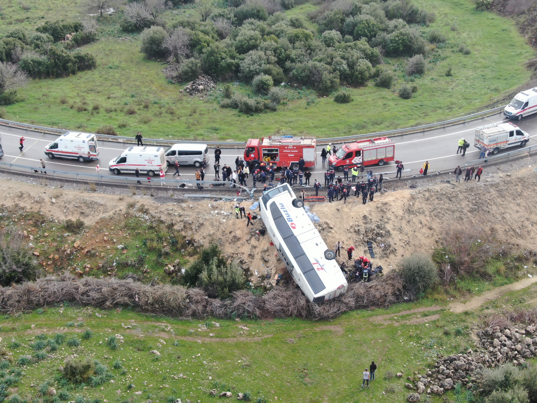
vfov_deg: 30.3
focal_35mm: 48
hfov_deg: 39.7
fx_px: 745
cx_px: 268
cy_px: 202
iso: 100
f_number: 3.8
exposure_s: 1/120
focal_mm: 8.6
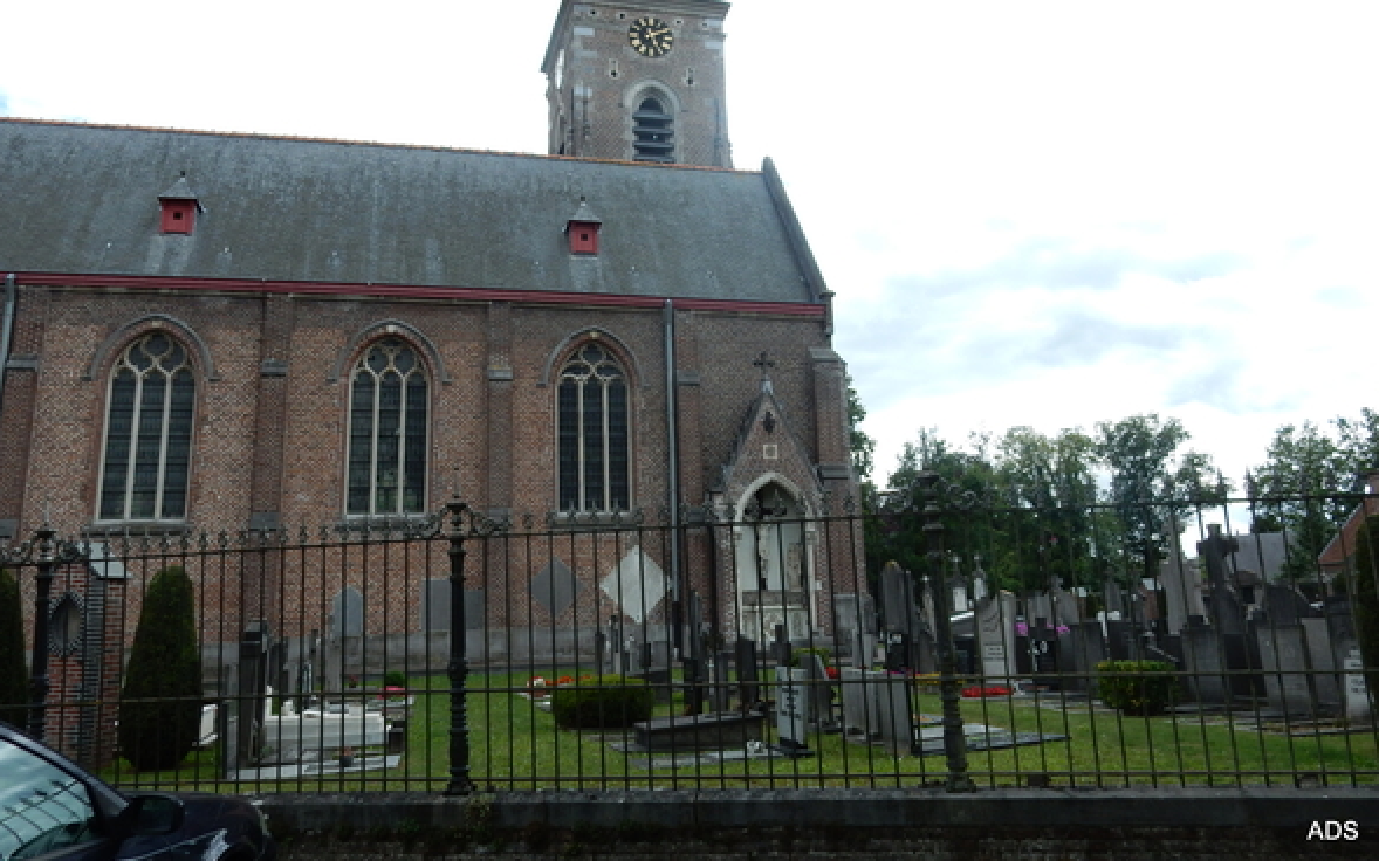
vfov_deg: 45.8
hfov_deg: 68.4
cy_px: 346
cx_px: 686
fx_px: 1015
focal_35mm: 27
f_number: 3.7
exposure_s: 1/640
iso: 125
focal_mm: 4.5
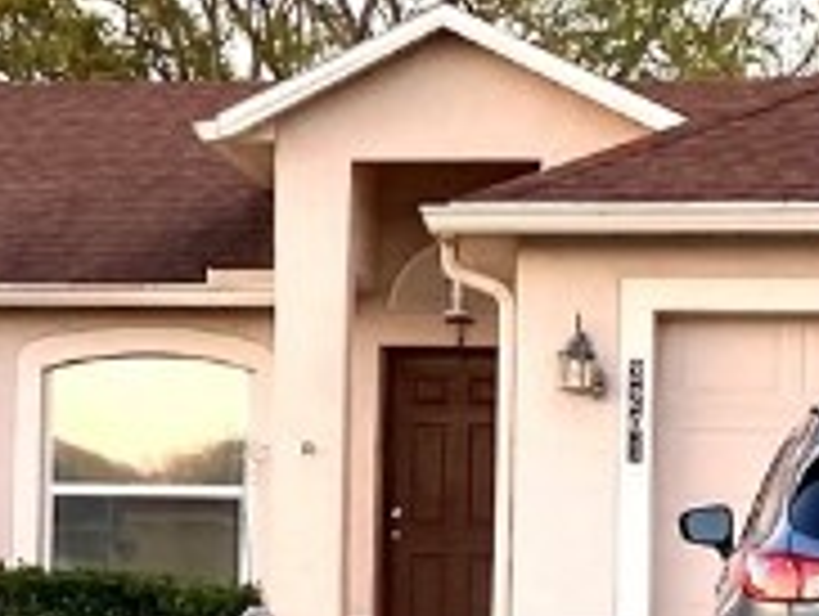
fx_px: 3459
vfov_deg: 10.1
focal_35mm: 146
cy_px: 603
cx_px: 238
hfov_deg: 13.5
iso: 40
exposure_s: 1/122
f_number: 1.8
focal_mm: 4.25
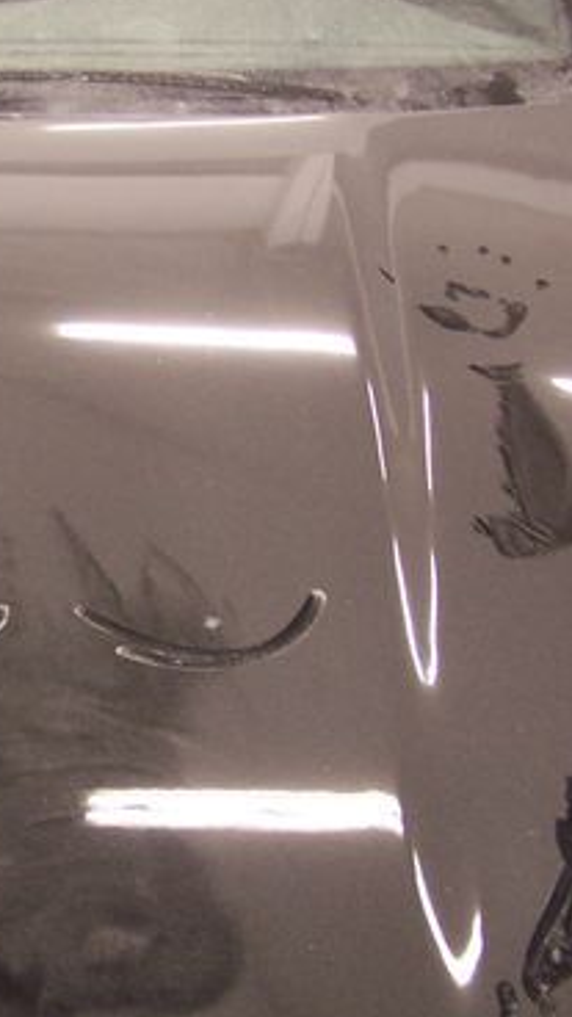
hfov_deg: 16.4
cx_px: 3
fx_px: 1941
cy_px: 511
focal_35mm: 72
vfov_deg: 29.4
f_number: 2.8
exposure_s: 1/8
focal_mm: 6.3
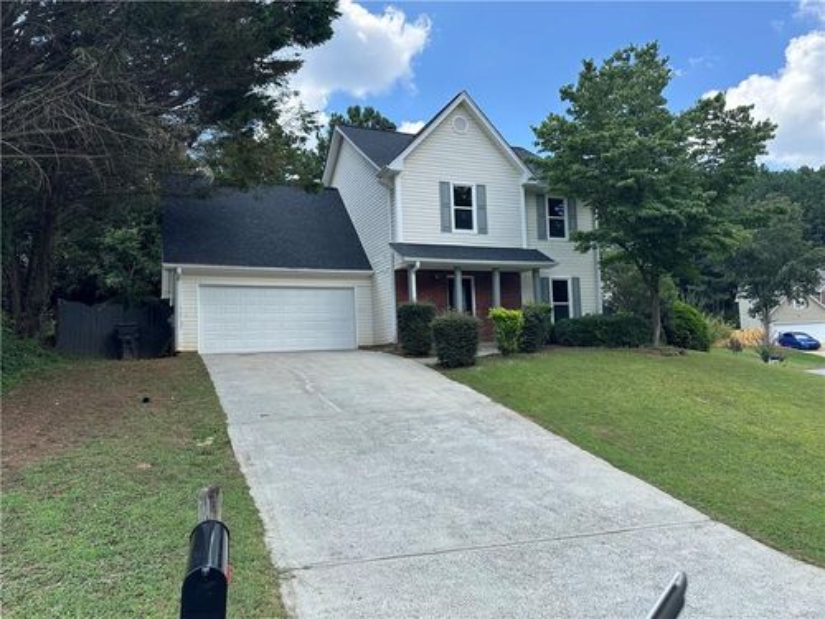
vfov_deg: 56.8
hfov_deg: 71.6
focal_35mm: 24
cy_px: 310
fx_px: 572
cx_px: 412
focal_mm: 6.86
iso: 80
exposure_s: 1/1562
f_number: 1.78
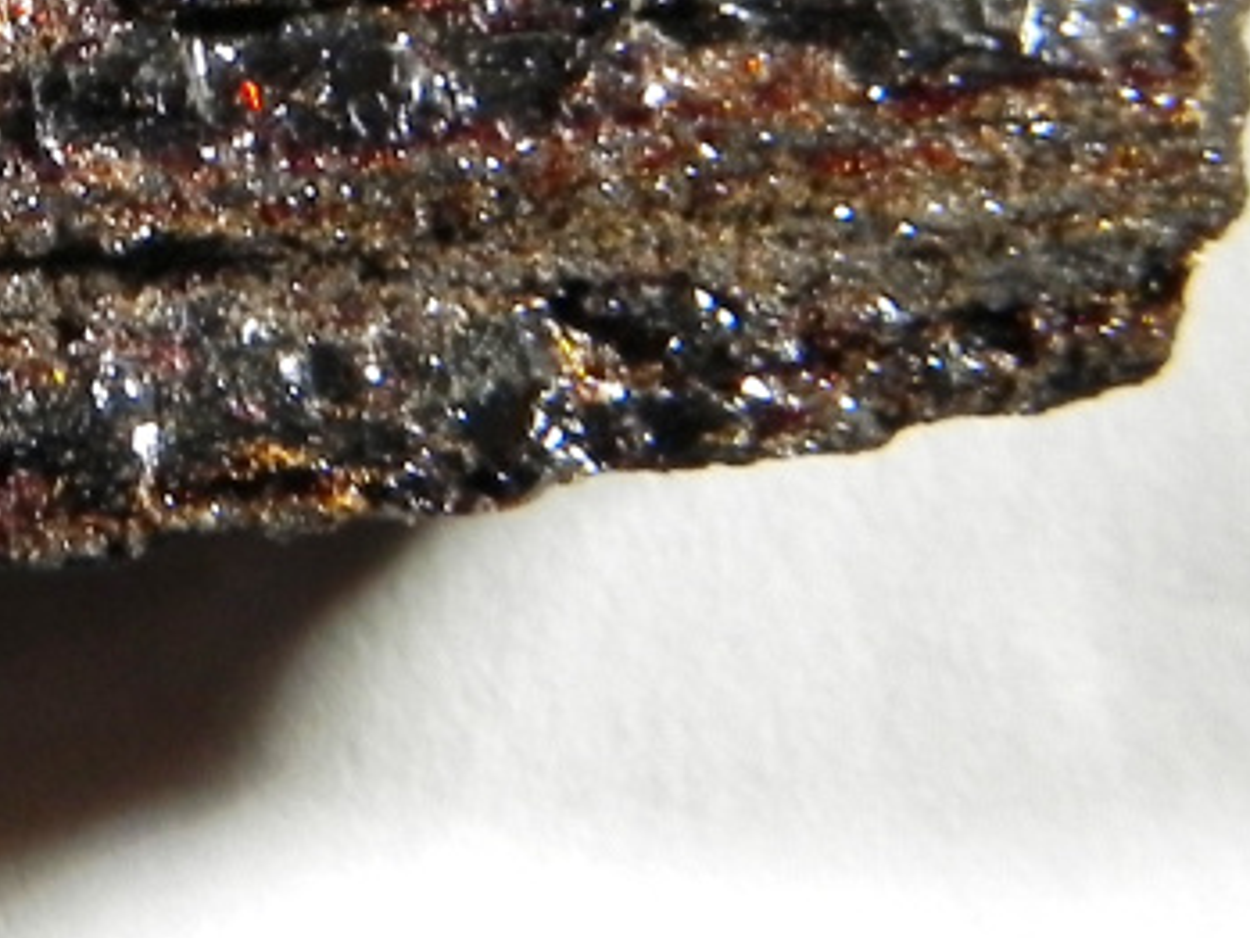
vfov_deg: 10.0
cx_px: -745
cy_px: -129
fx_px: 5310
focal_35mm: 147
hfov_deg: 12.6
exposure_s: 1/40
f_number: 7.1
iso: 160
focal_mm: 7.3
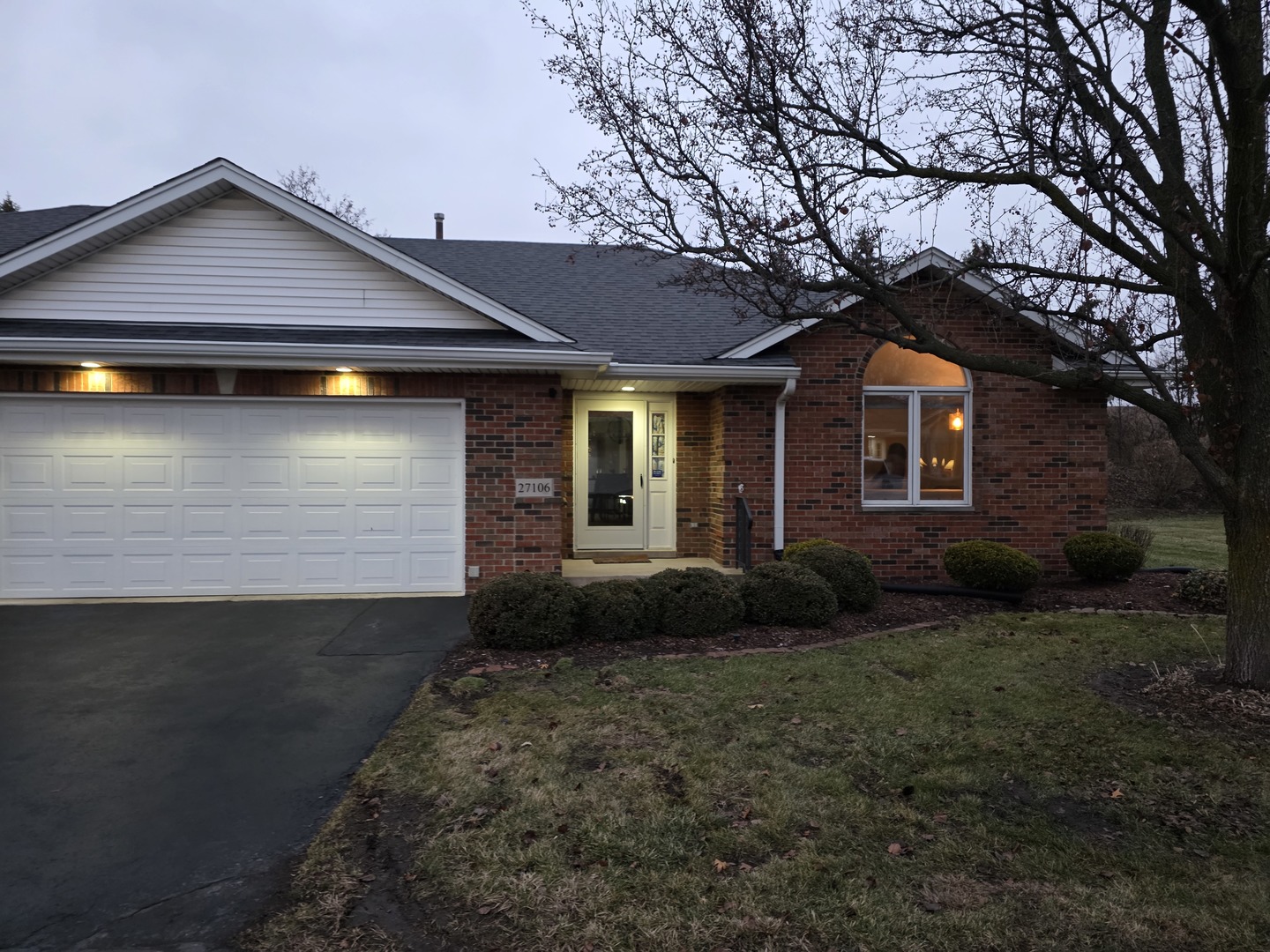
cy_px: 476
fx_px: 844
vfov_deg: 58.9
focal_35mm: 23
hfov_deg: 73.9
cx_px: 635
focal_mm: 6.3
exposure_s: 1/60
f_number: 1.7
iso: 500
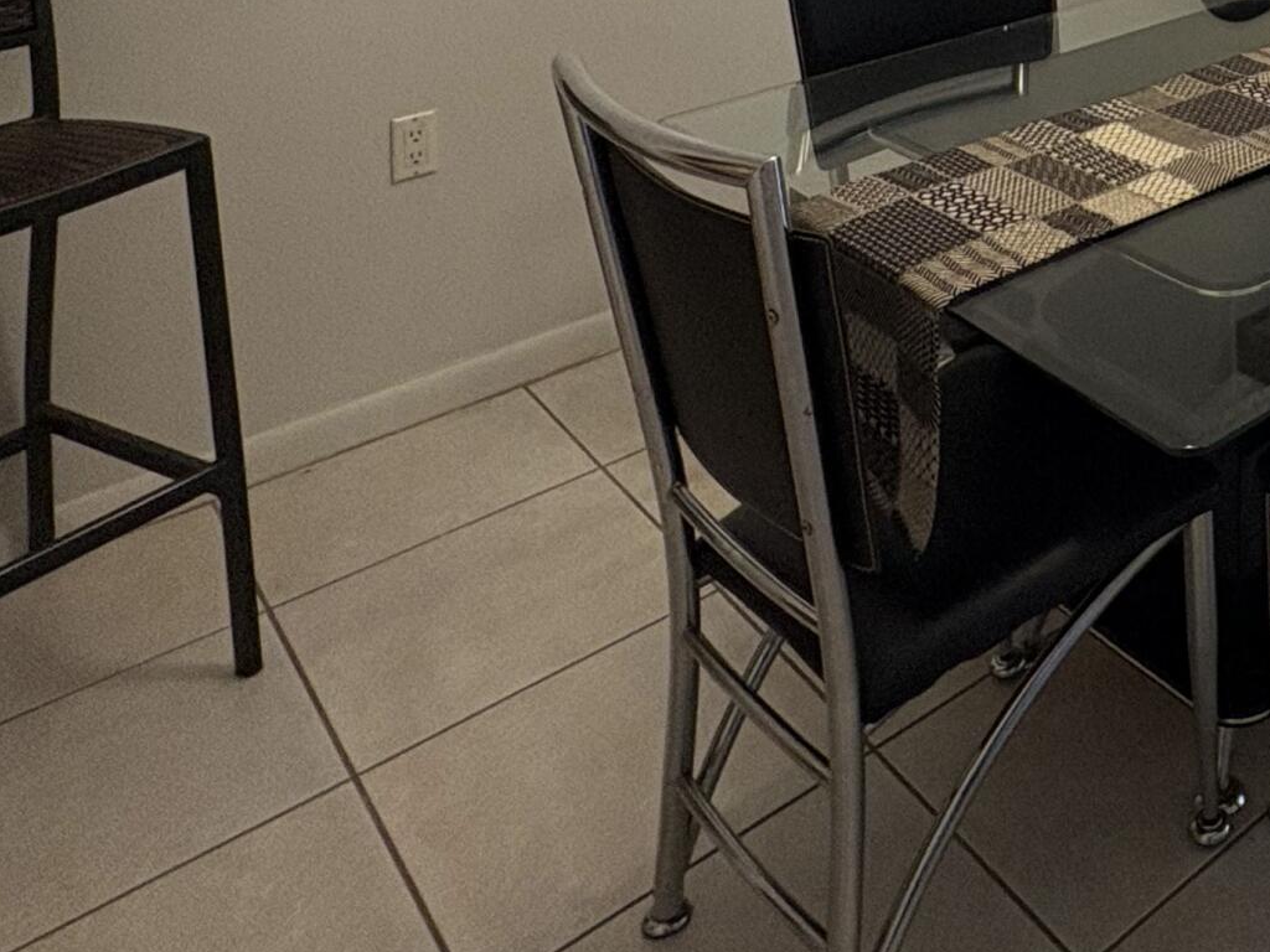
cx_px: 1423
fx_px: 1504
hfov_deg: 37.6
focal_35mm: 41
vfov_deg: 27.7
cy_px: -357
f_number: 2.2
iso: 200
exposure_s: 1/120
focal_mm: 2.22
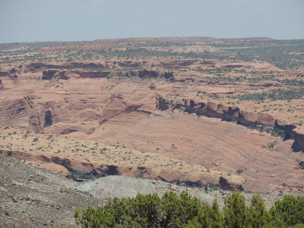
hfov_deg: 5.7
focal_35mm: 350
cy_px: 114
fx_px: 3074
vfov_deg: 4.2
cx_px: 152
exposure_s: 1/800
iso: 100
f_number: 4.8
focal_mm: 62.4
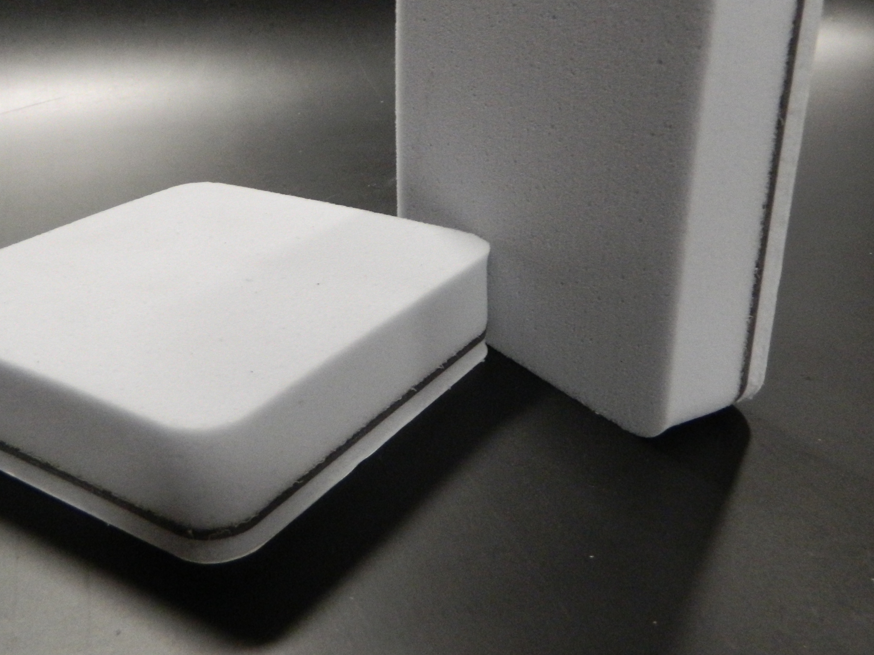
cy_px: 263
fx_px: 934
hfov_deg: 50.1
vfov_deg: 38.5
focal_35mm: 37
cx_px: 391
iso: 400
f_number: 3.1
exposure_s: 1/40
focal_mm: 4.5
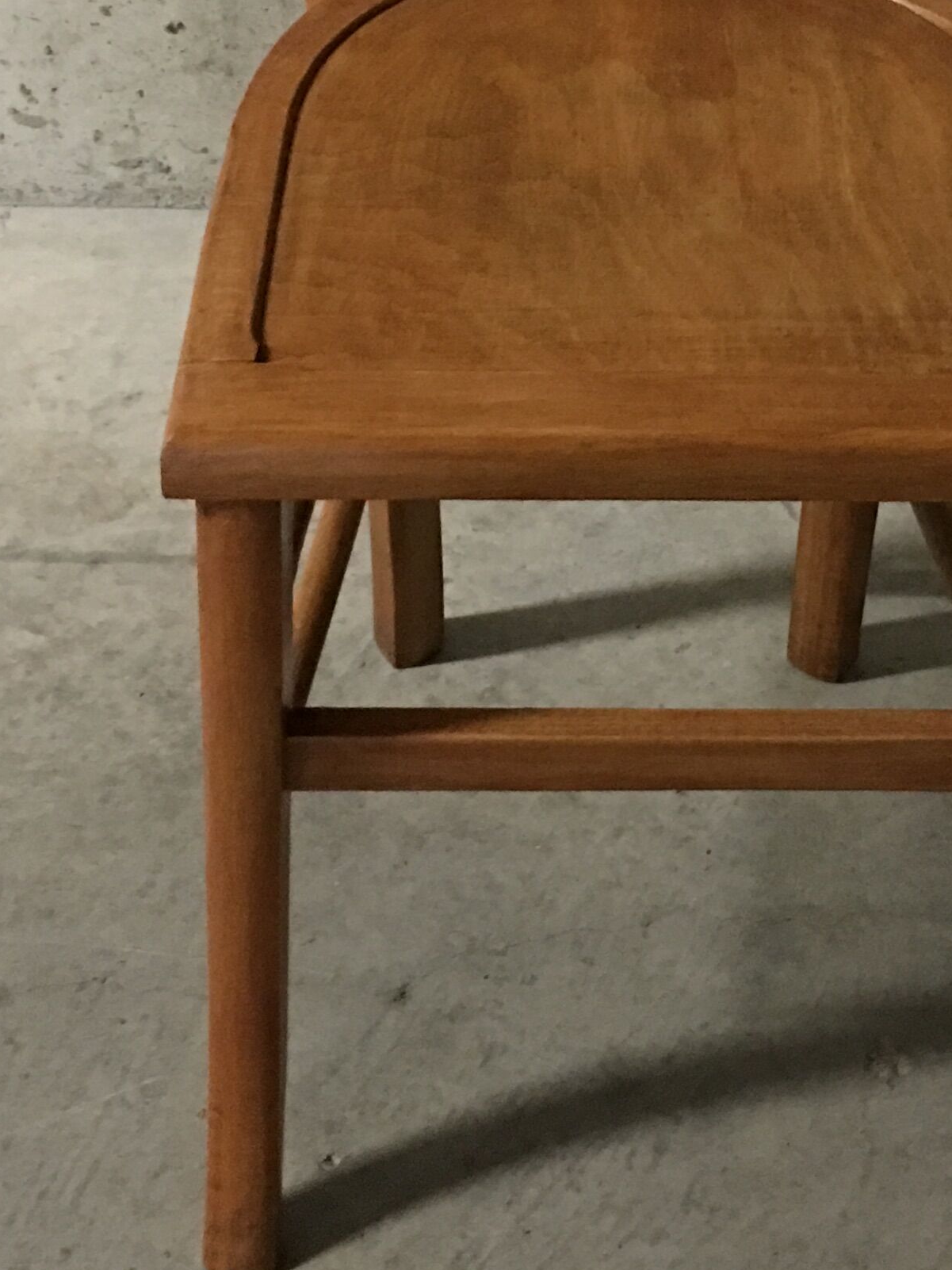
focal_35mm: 73
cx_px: 667
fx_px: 2678
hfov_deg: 20.1
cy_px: 272
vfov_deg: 26.2
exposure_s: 1/4
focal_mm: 4.15
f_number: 2.2
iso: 125
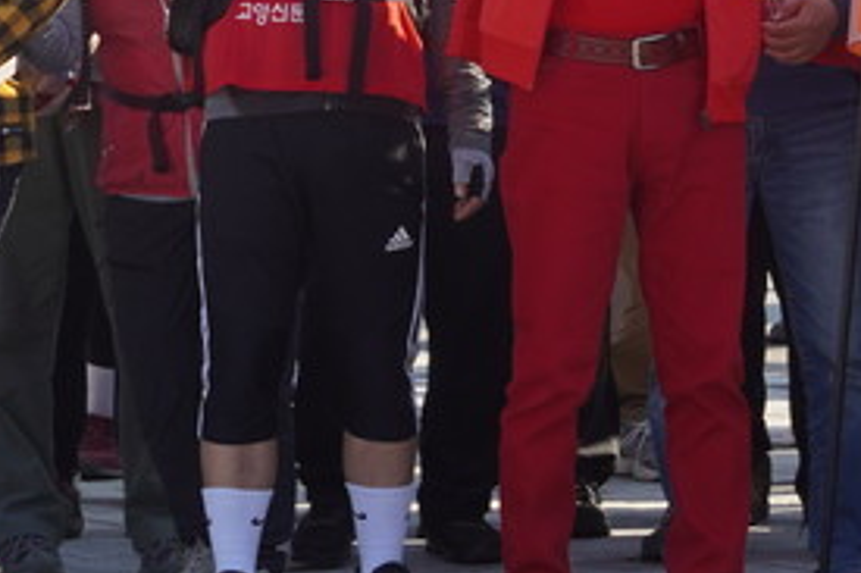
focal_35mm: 307
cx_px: 369
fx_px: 7338
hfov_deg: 6.7
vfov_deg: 4.4
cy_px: -387
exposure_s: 1/160
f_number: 6.3
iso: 100
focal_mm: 44
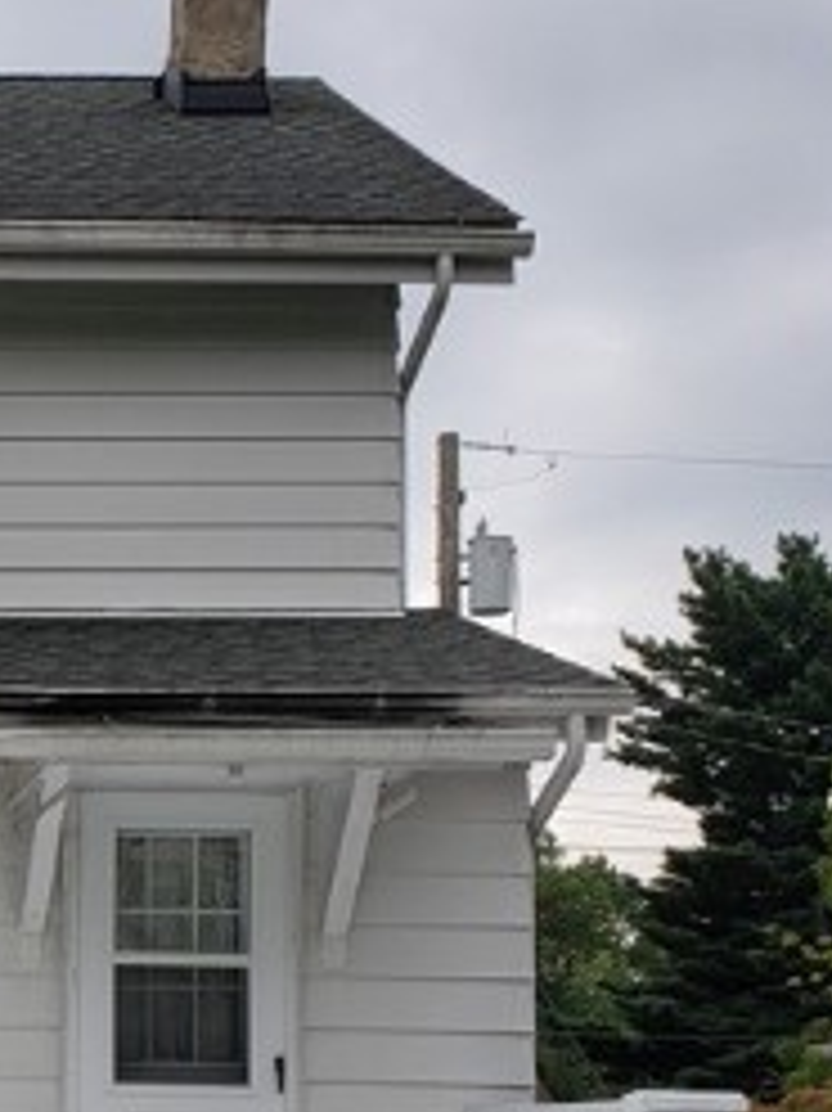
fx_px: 2598
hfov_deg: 16.9
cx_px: -328
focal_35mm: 81
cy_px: 1004
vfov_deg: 23.5
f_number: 2.4
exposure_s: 1/479
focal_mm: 4.3
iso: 50
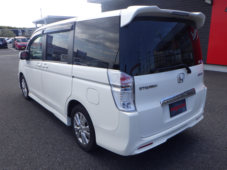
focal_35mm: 28
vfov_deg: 49.7
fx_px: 184
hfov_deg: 63.4
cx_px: 114
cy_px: 85
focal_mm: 5
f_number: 4.2
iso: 125
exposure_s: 1/400
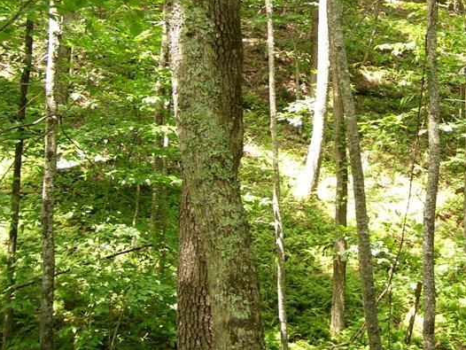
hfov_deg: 26.7
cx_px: 350
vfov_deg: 20.1
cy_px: 39
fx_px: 970
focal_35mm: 72
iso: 125
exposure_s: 1/60
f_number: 2.7
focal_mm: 6
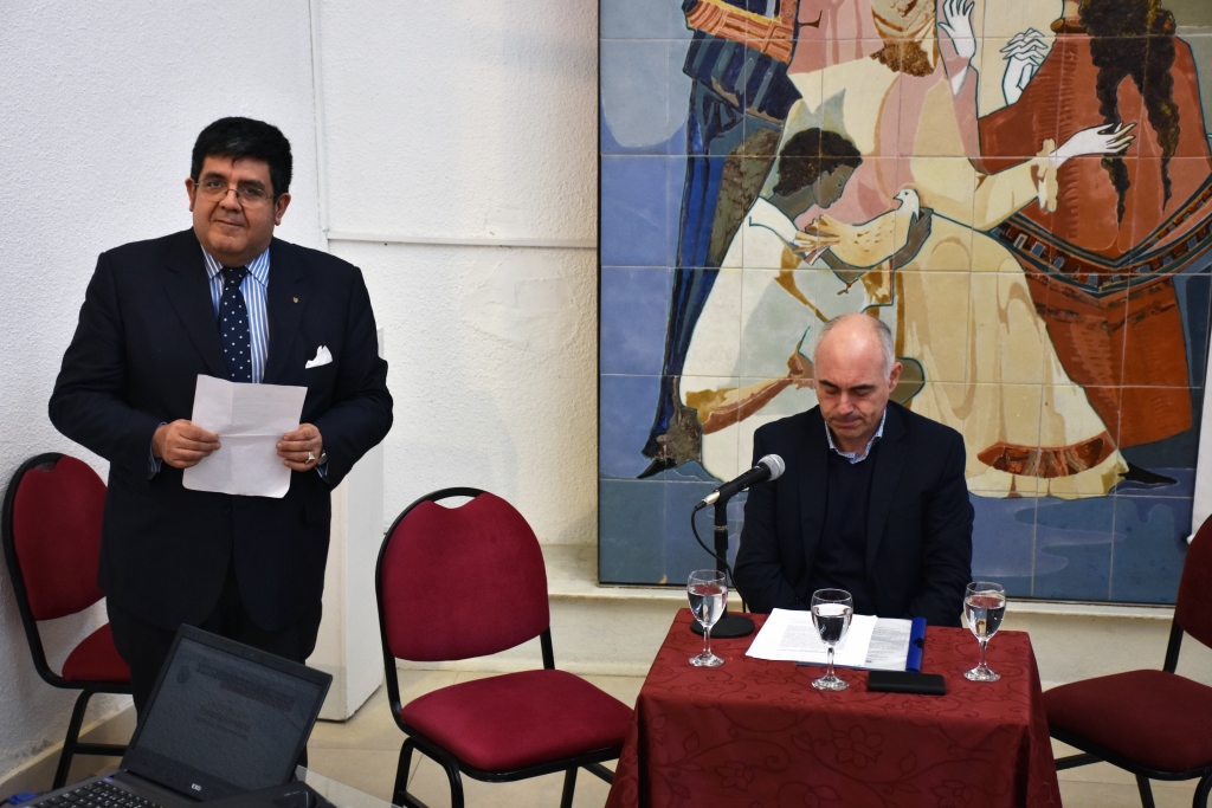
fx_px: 2121
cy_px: 404
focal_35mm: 63
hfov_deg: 31.9
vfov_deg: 21.6
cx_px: 606
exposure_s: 1/160
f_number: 4.5
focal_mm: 42
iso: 400
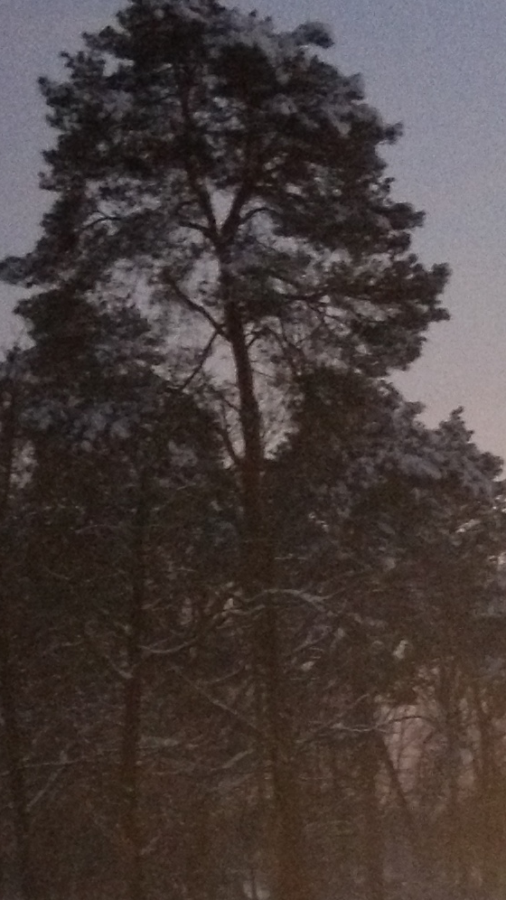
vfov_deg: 16.5
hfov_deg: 9.7
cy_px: 1048
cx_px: 191
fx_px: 2983
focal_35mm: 125
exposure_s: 1/15
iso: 400
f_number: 2.4
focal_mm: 4.28
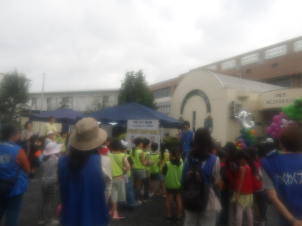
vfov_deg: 51.4
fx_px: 236
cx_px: 151
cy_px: 113
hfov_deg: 65.3
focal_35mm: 27
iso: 100
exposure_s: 1/1005
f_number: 3
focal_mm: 4.9
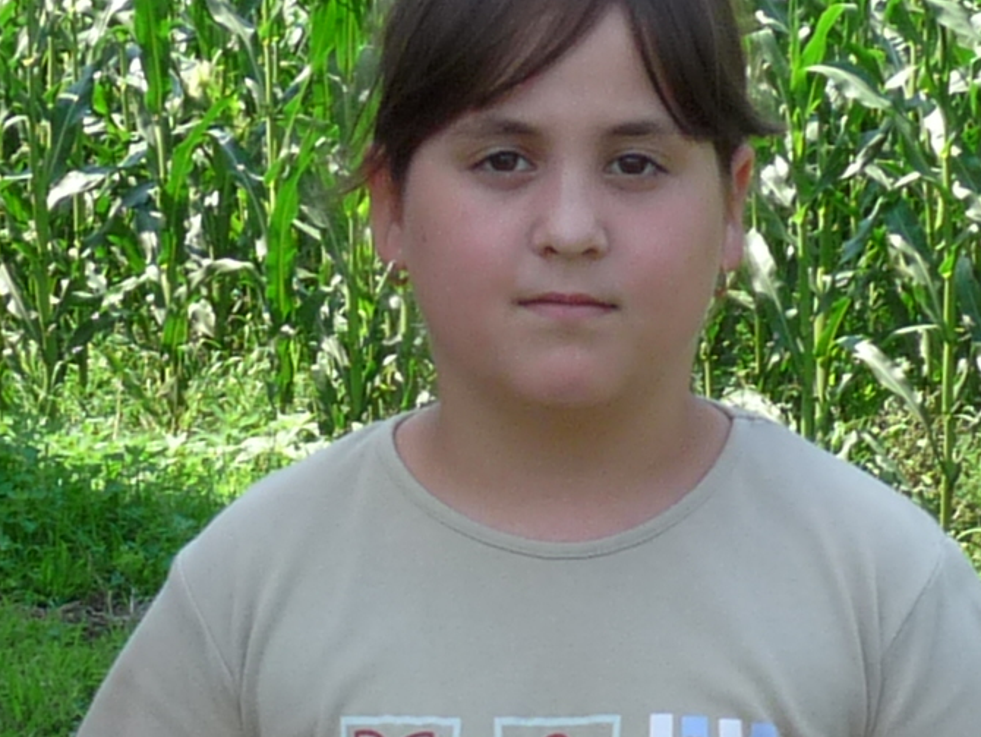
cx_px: 410
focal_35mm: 147
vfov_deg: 10.0
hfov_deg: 13.4
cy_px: 762
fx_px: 4167
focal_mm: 4.8
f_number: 4
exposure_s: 1/200
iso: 100
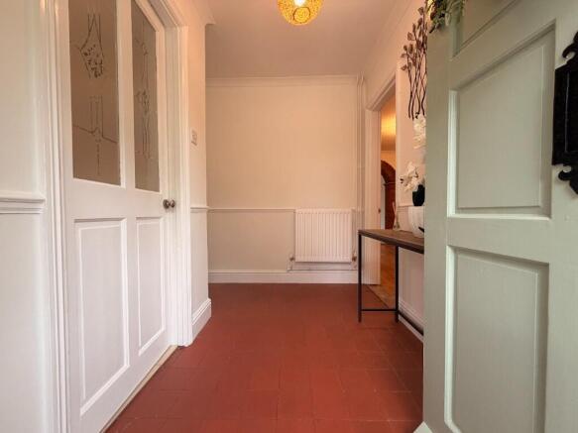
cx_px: 289
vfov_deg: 85.7
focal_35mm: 14
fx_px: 234
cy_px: 216
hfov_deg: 102.1
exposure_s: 1/121
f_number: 2.2
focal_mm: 2.22
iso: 200
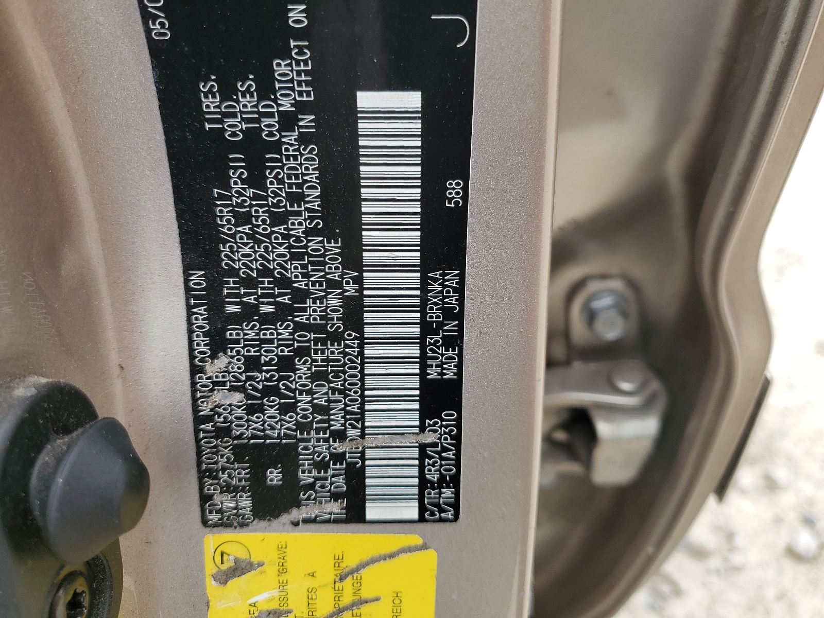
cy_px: 309
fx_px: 619
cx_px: 412
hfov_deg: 67.3
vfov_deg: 53.1
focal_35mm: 26
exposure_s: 1/286
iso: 50
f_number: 1.5
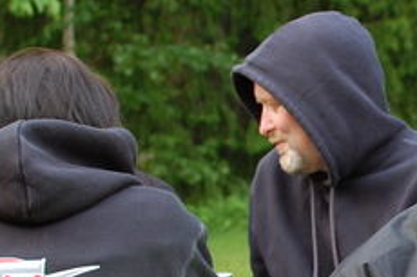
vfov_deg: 7.5
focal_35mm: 183
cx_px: 418
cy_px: 205
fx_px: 2115
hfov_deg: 11.2
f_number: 4
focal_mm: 35
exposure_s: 1/60
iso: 400
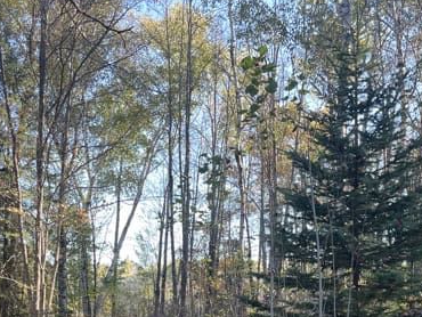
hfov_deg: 35.0
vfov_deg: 25.5
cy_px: 327
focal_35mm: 54
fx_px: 659
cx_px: 128
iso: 32
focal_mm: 5.1
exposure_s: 1/150
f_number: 1.6
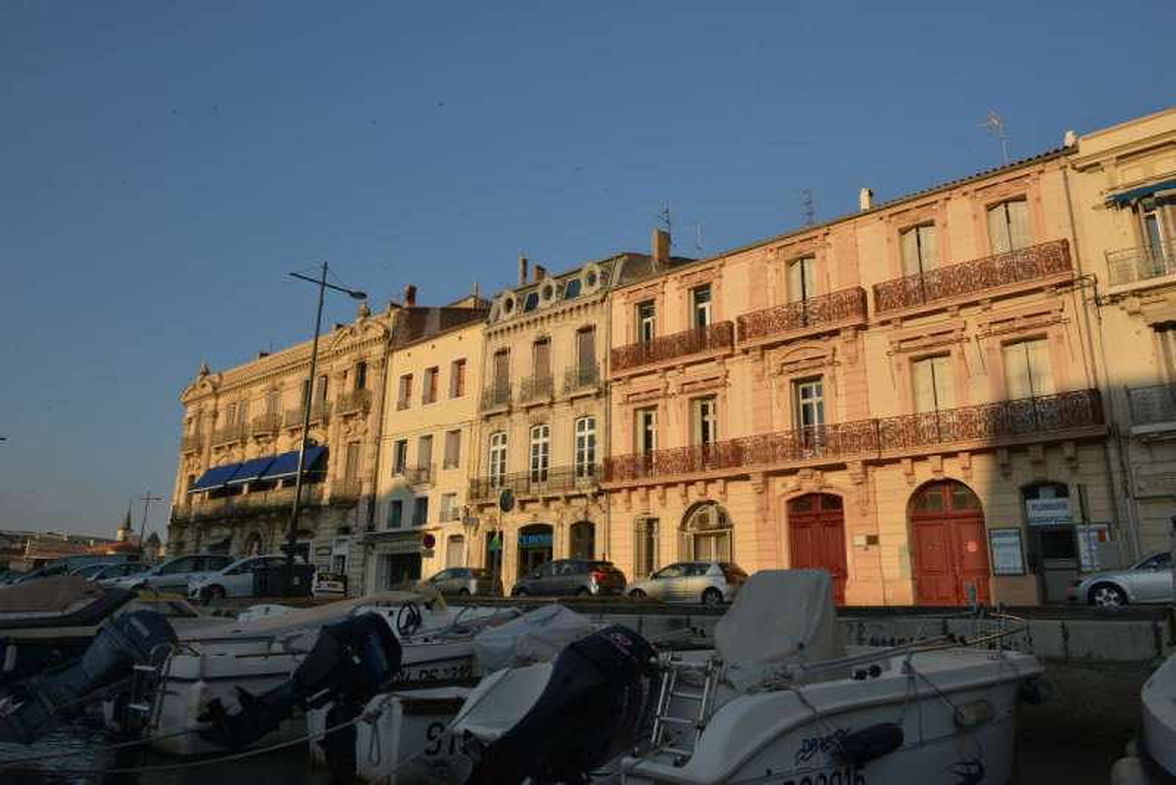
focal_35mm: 24
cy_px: 392
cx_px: 588
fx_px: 784
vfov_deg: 53.2
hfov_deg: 73.7
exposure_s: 1/200
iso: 900
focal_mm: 24
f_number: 18
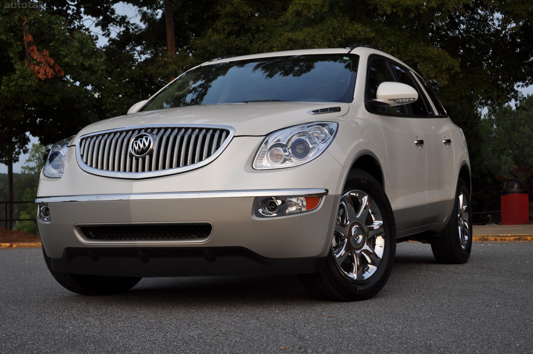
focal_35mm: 60
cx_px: 266
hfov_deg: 33.4
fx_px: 887
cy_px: 177
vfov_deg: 22.6
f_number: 5.6
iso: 200
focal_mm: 40
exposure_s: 1/125
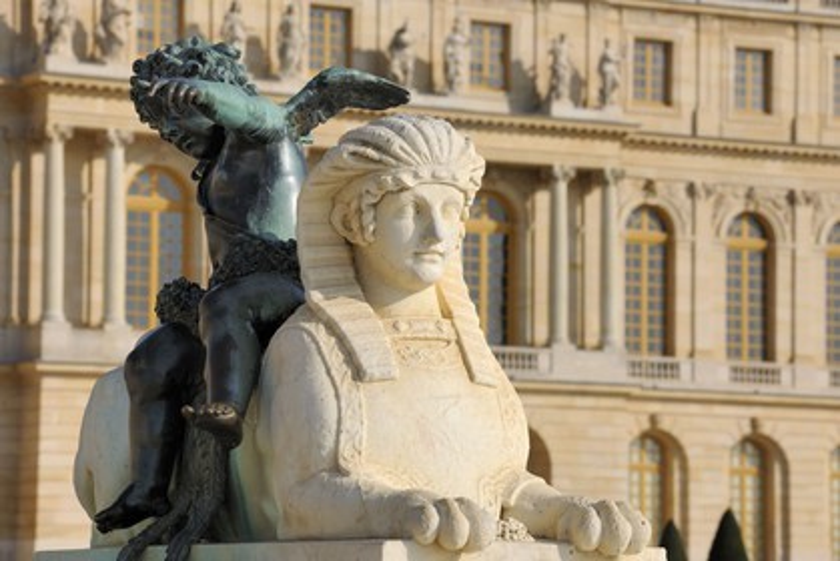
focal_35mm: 150
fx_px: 3502
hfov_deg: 13.7
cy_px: 280
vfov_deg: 9.2
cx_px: 420
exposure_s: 1/160
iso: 100
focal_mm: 150
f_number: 11
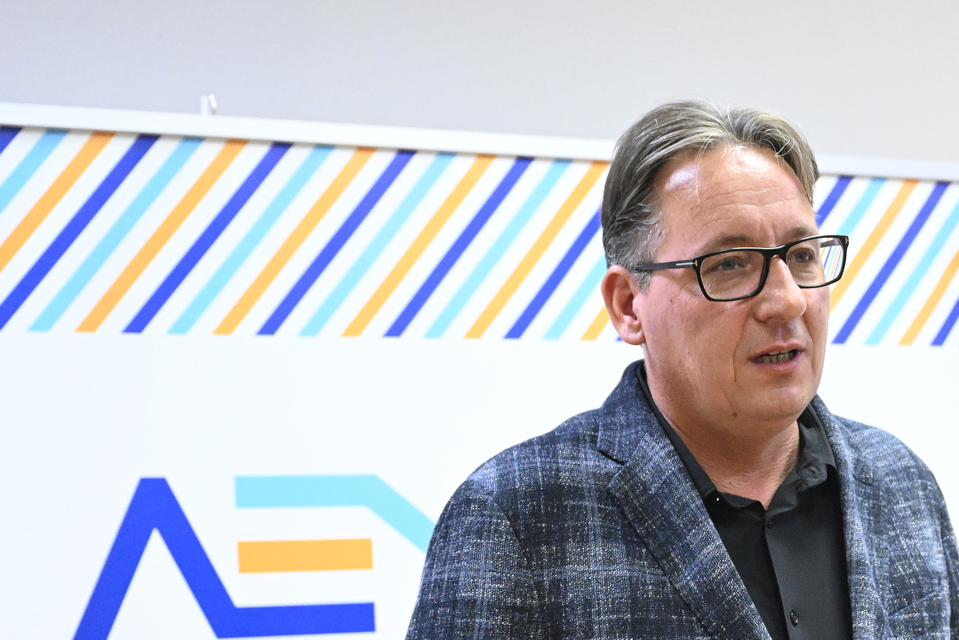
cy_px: 669
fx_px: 2371
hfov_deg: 22.4
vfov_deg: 15.0
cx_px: 817
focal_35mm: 89
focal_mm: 42
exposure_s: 1/160
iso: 7200
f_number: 4
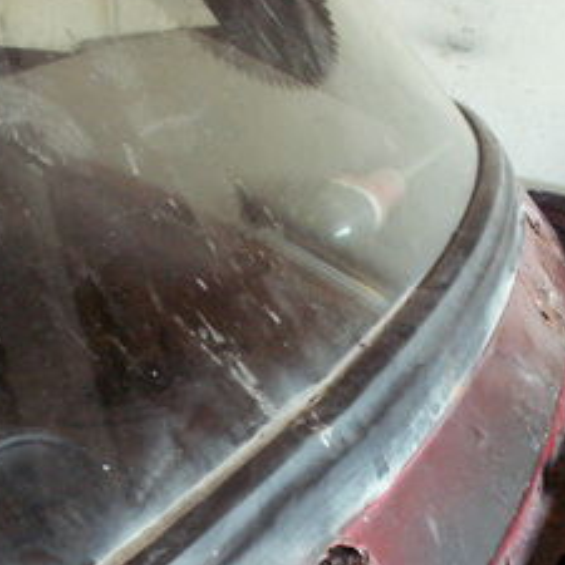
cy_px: 568
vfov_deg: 19.2
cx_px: 324
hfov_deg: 19.7
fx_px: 1625
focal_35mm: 88
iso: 160
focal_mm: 5.86
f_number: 2.8
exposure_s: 1/15
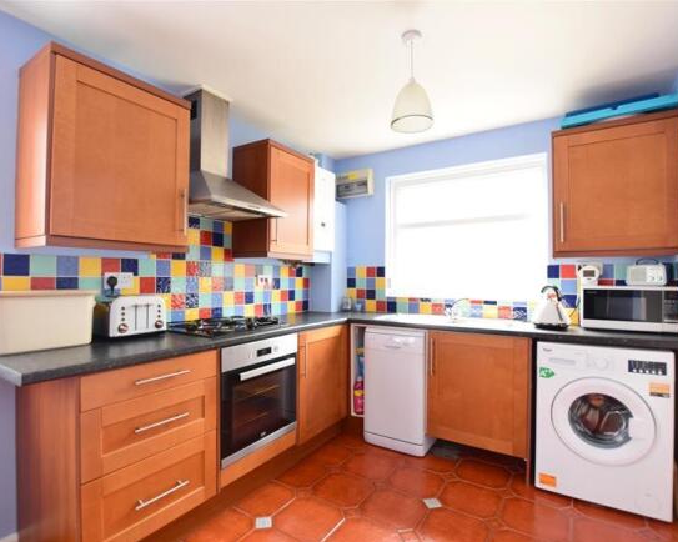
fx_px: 341
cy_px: 272
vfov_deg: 76.9
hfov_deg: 89.6
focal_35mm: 17
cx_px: 325
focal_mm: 10
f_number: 5.6
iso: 320
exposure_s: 1/50
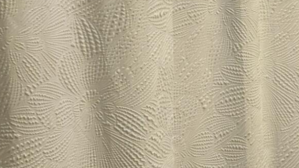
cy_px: -11
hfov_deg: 21.0
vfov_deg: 12.3
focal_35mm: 97
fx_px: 769
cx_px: 319
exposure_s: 1/120
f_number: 1.5
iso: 80
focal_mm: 5.7
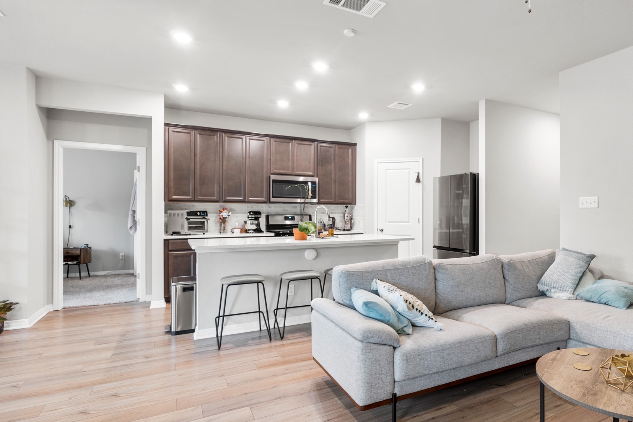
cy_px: 214
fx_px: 369
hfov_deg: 78.9
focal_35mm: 21
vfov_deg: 59.5
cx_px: 414
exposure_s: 1.3
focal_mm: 16
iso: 100
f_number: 8
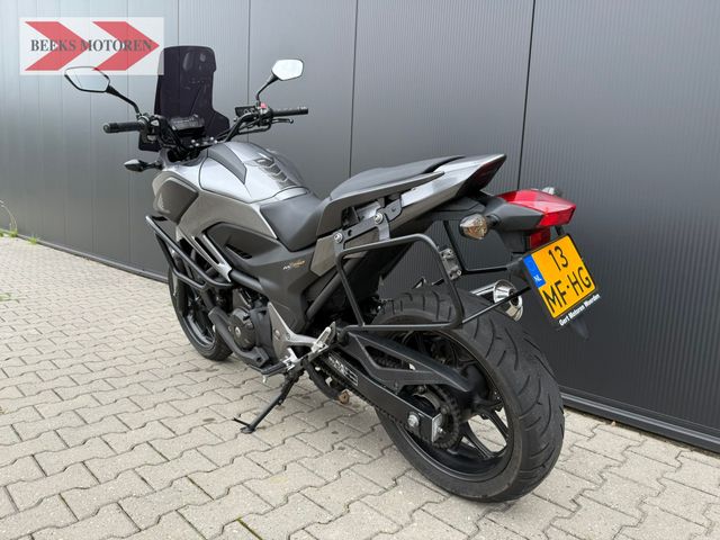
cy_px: 270
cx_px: 360
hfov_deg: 71.6
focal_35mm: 24
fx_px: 499
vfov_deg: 56.8
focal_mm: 6.76
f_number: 1.78
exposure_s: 1/898
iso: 80
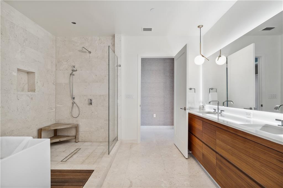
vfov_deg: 70.4
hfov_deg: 93.3
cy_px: 94
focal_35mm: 17
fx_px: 134
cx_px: 142
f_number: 7.1
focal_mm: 17
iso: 320
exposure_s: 1/20
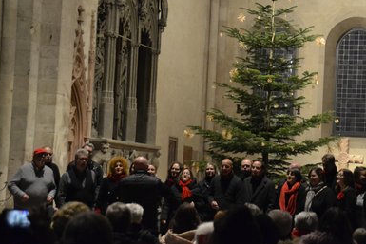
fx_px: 1129
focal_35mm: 111
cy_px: 107
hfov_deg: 18.4
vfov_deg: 12.4
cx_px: 204
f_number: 5.3
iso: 3200
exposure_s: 1/50
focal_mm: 62
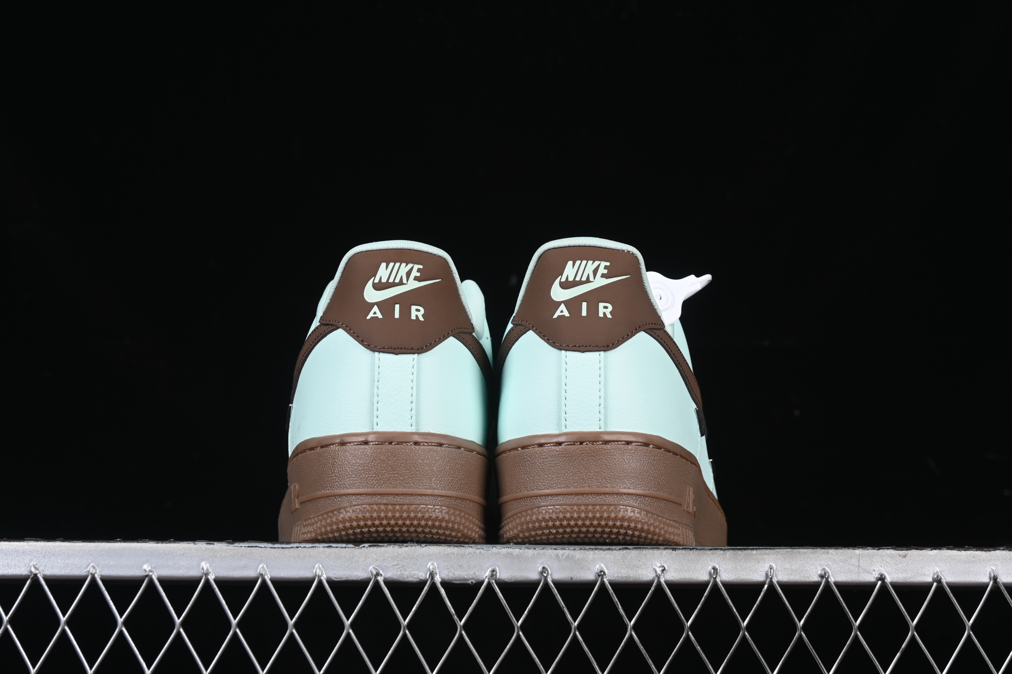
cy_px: 337
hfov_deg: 27.0
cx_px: 506
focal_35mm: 75
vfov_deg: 18.2
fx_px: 2108
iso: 160
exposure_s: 1/80
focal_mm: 50
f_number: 8
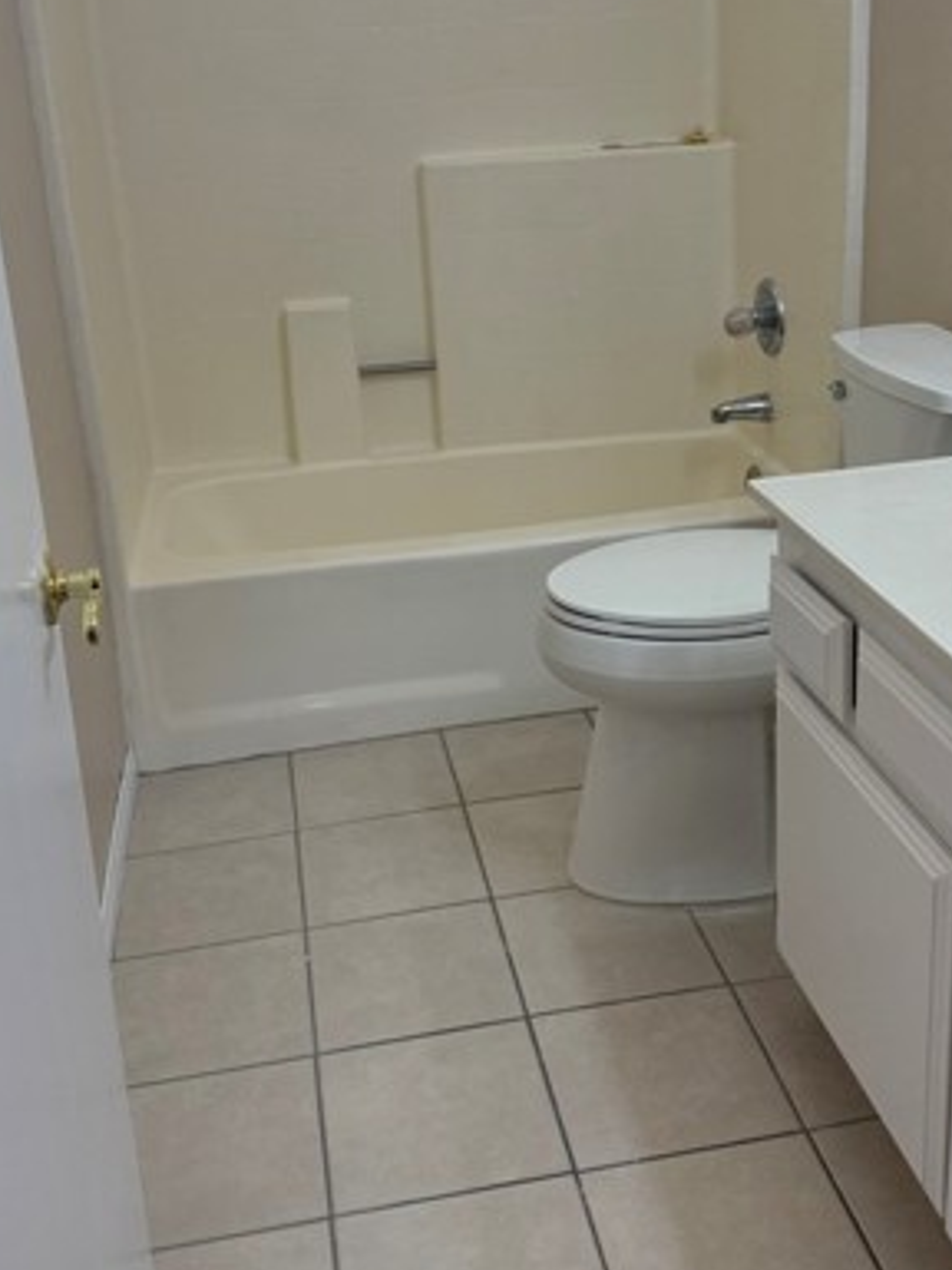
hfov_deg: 35.9
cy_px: 476
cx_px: 526
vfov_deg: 46.4
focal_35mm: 40
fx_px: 1467
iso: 200
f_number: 1.78
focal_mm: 6.76
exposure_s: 1/222
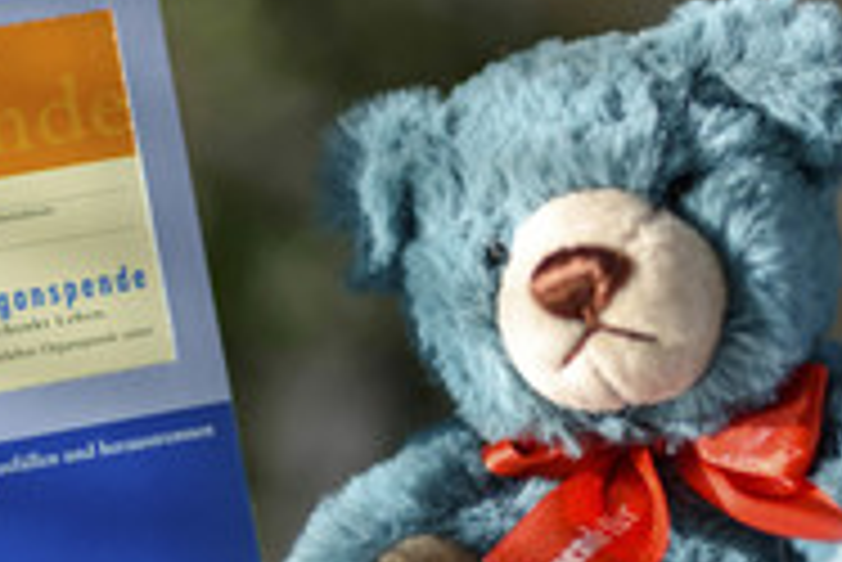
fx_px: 1966
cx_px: 191
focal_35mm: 84
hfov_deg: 23.9
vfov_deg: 16.2
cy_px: 459
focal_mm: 35
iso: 160
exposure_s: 1/1000
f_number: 1.4
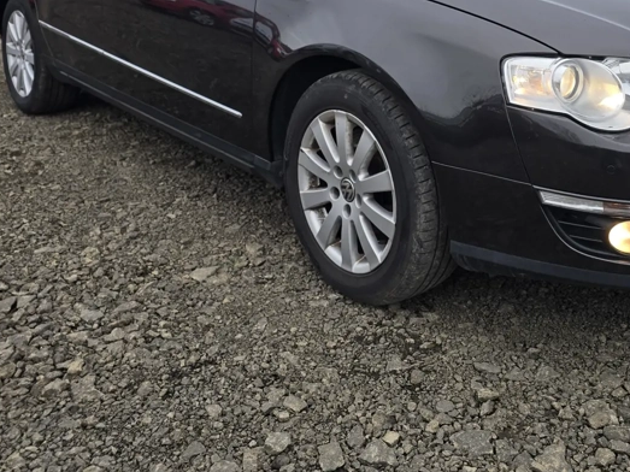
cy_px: 28
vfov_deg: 31.0
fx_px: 801
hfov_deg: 42.3
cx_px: 430
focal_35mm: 44
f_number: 1.7
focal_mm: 6.3
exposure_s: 1/180
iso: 25
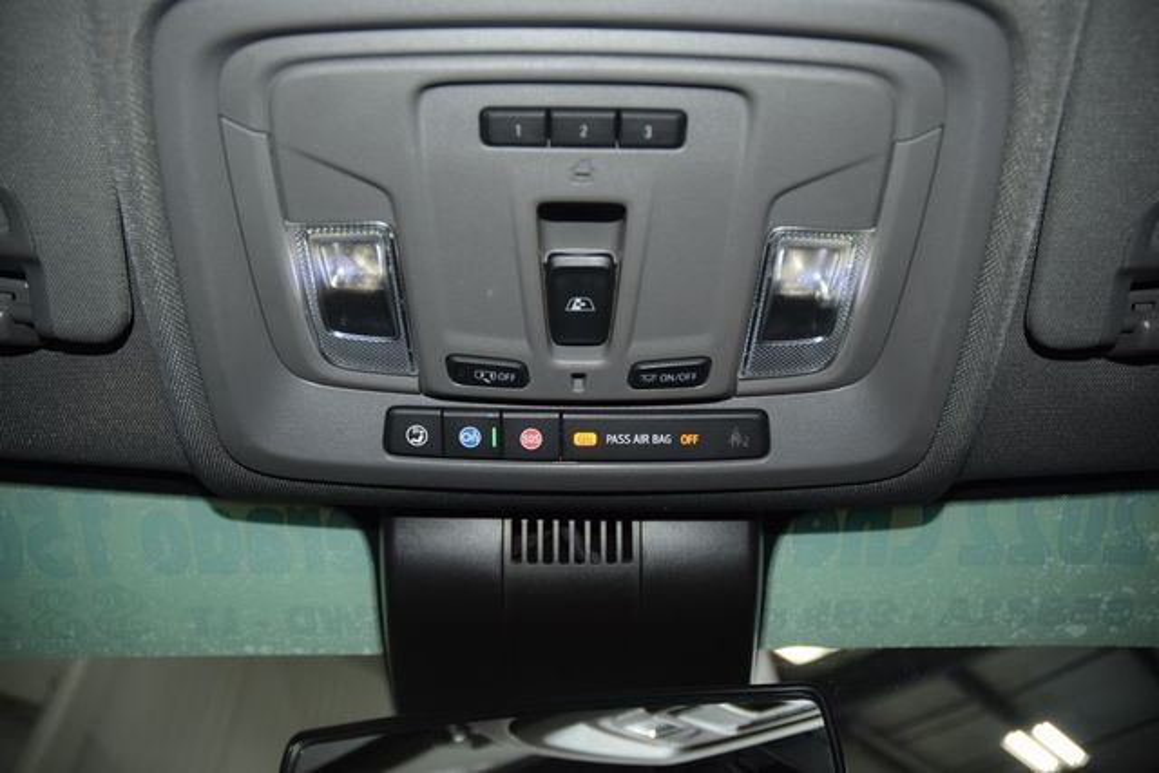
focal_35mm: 27
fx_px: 869
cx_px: 580
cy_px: 386
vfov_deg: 48.0
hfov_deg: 67.4
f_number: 3.5
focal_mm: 18
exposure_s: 1/125
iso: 450
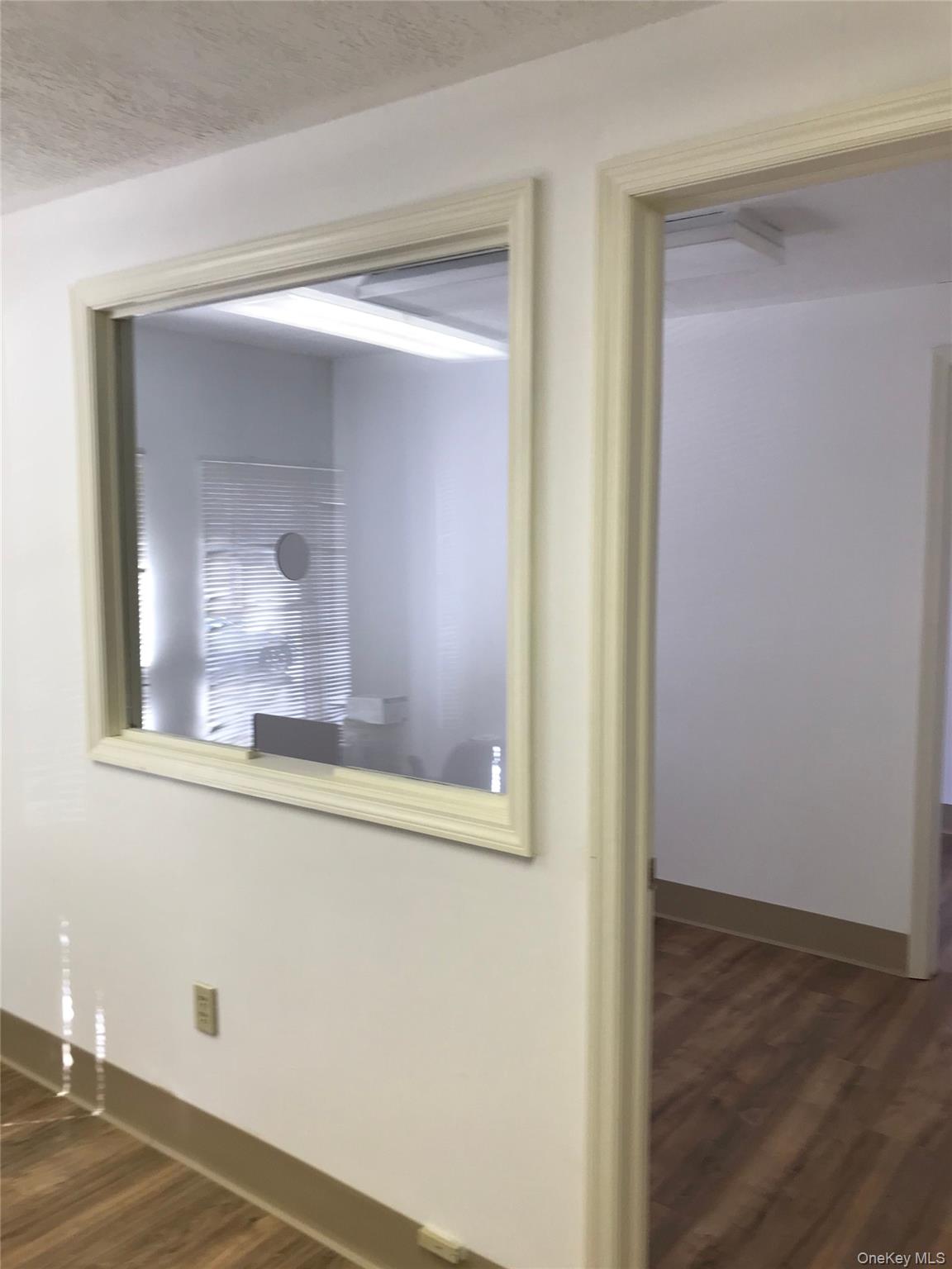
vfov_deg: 63.4
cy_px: 634
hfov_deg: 49.7
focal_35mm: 28
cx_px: 476
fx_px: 1027
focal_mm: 3.99
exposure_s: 1/60
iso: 25
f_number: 1.8
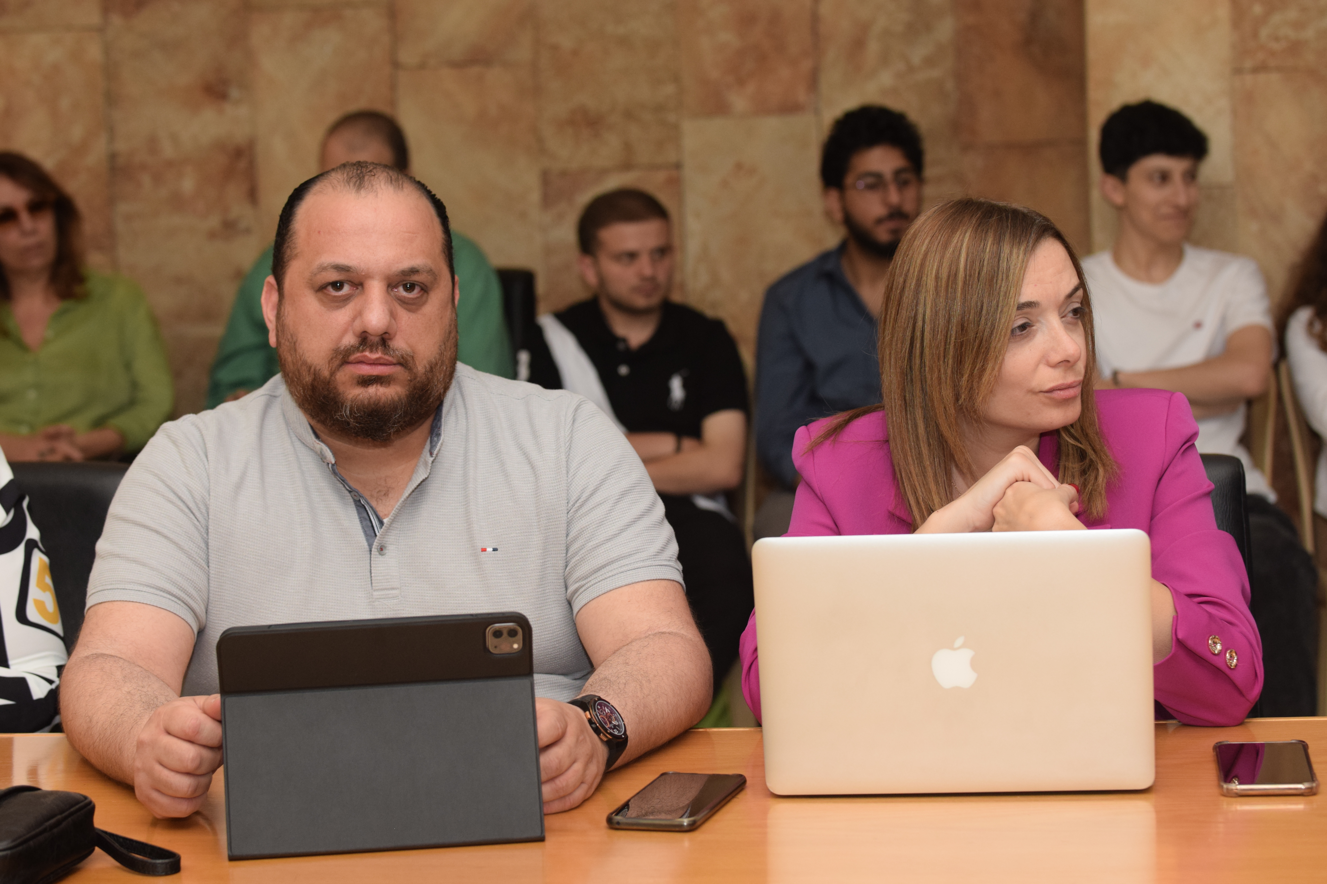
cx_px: 664
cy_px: 442
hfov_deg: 27.0
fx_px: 2764
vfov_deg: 18.2
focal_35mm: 75
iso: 800
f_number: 4
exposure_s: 1/80
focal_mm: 50
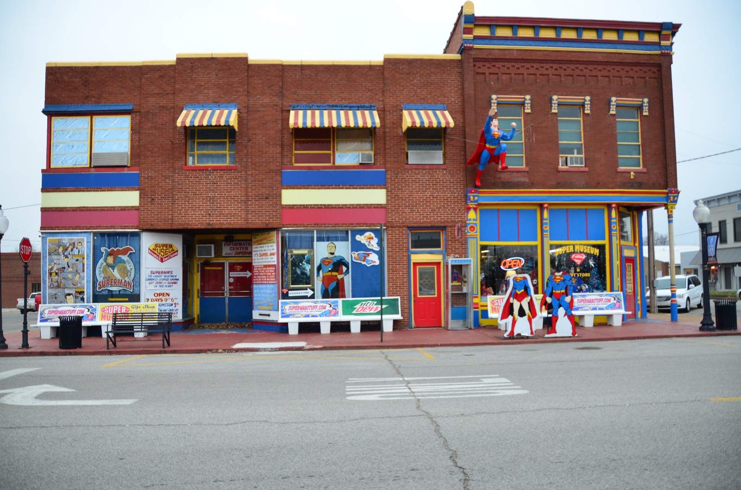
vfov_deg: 47.7
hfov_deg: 67.5
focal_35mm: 27
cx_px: 370
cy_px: 245
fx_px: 554
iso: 400
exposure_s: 1/100
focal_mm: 18
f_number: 4
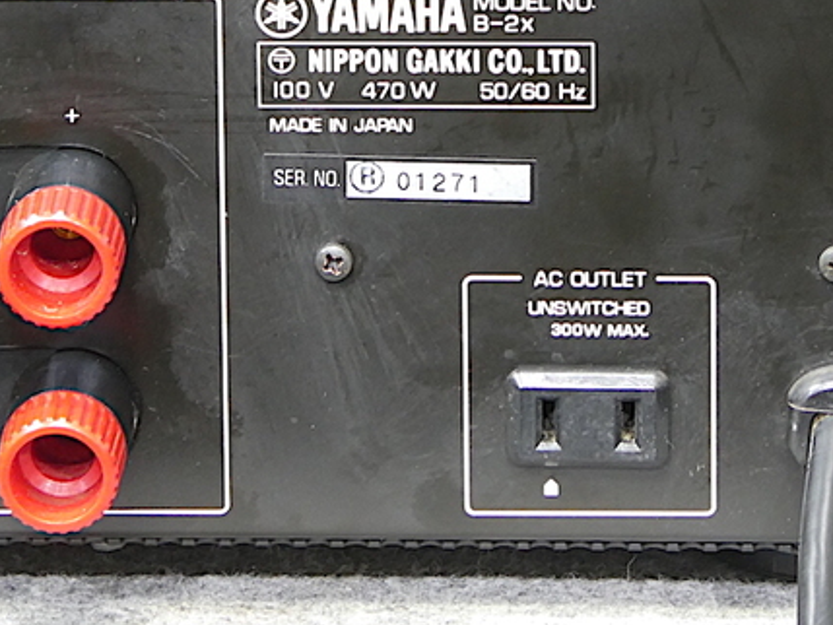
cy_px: 2
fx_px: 8136
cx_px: 260
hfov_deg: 5.9
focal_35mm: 338
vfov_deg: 4.4
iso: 200
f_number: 5.4
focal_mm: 27.1
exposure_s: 1/1.6
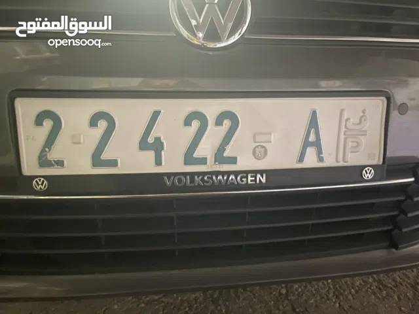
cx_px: 210
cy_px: 157
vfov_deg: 54.9
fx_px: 303
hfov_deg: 69.4
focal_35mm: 25
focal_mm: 5.1
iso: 1250
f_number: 1.6
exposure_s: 1/5
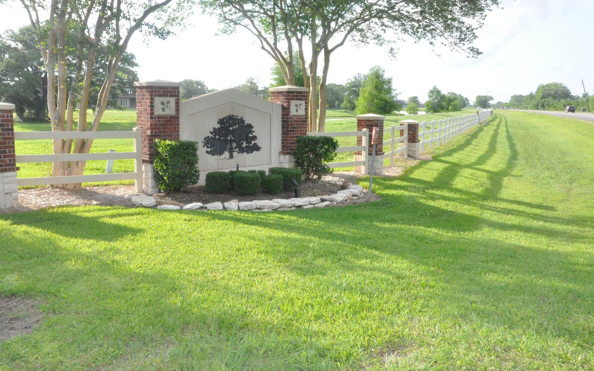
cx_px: 300
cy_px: 173
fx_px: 526
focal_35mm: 33
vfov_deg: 38.8
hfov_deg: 58.9
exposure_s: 1/200
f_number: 25
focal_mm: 21
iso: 2500
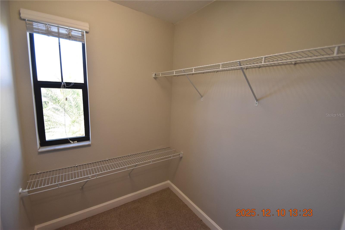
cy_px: 115
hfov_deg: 100.4
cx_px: 172
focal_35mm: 15
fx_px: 144
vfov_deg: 77.3
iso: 800
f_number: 3.5
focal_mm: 10
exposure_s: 1/250
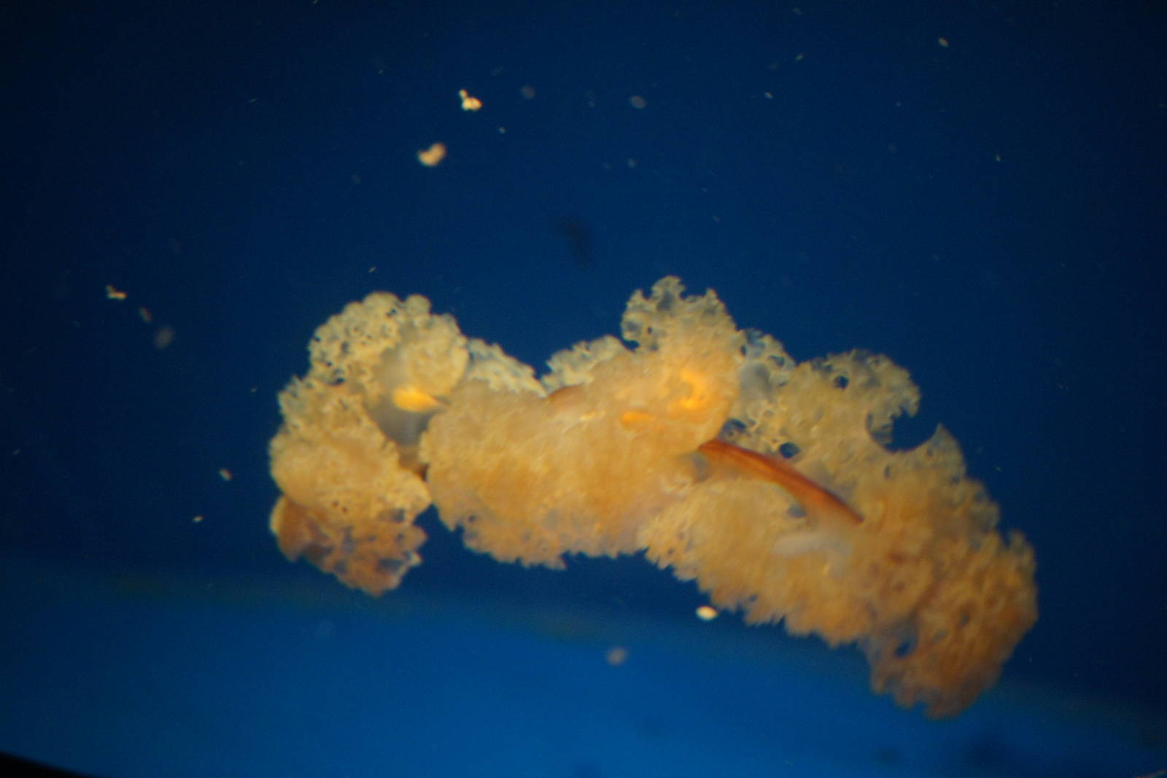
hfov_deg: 43.6
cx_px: 584
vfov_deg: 29.9
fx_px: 1459
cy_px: 389
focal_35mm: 45
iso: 1600
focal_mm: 30
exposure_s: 1/30
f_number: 2.8
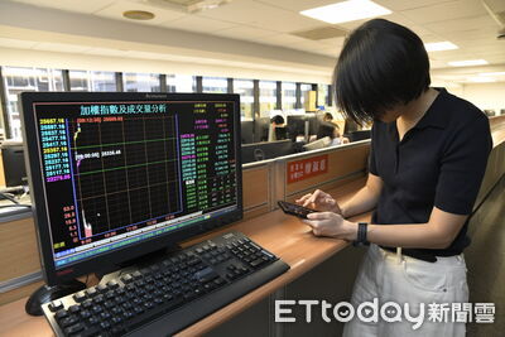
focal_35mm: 24
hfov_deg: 73.7
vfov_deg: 53.2
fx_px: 337
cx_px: 252
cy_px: 168
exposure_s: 1/50
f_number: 5.6
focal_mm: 24
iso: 1600
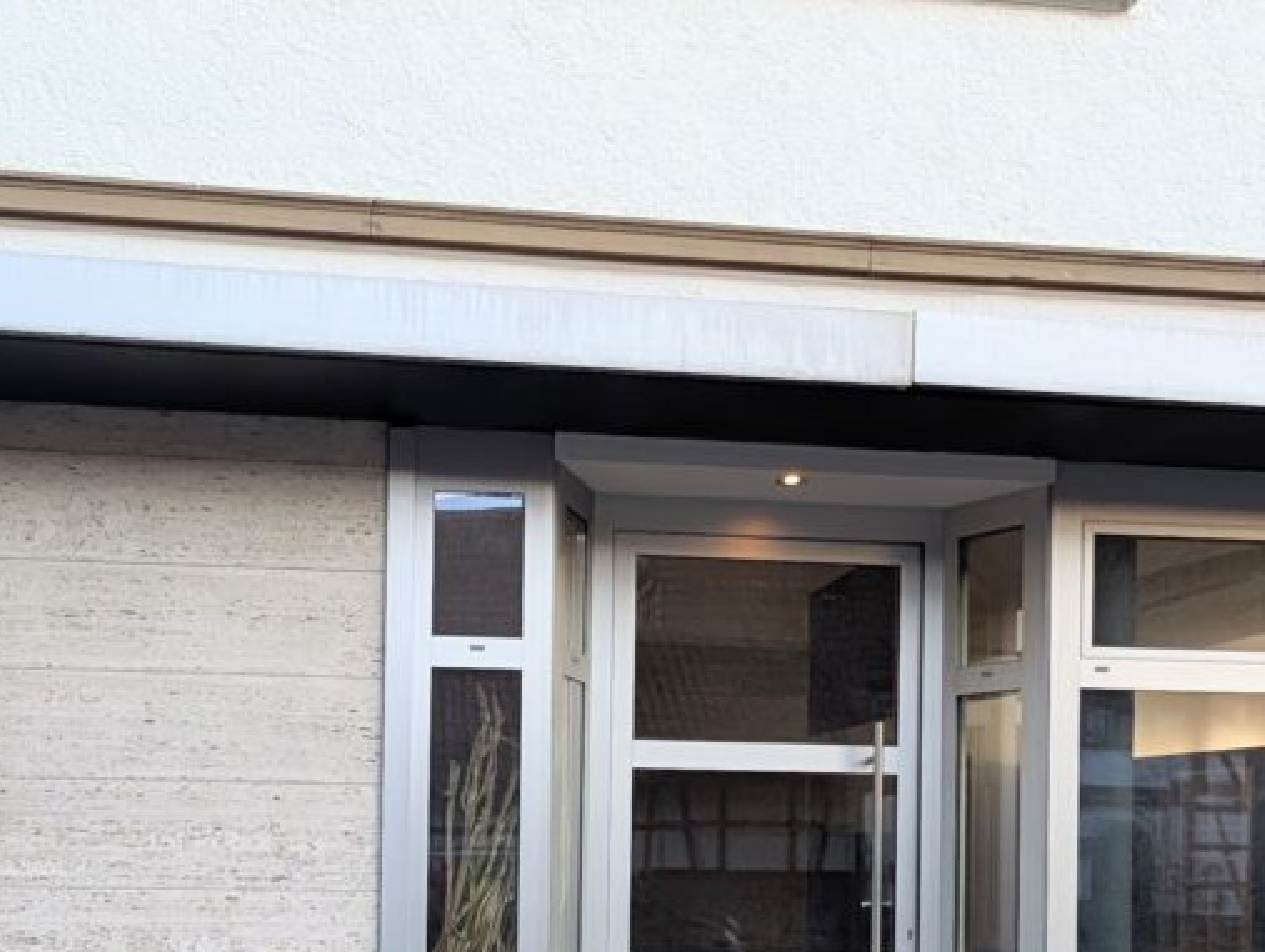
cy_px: 810
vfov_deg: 39.6
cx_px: 538
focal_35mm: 34
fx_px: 1244
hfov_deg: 53.7
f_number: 1.95
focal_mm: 2.23
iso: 64
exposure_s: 1/100
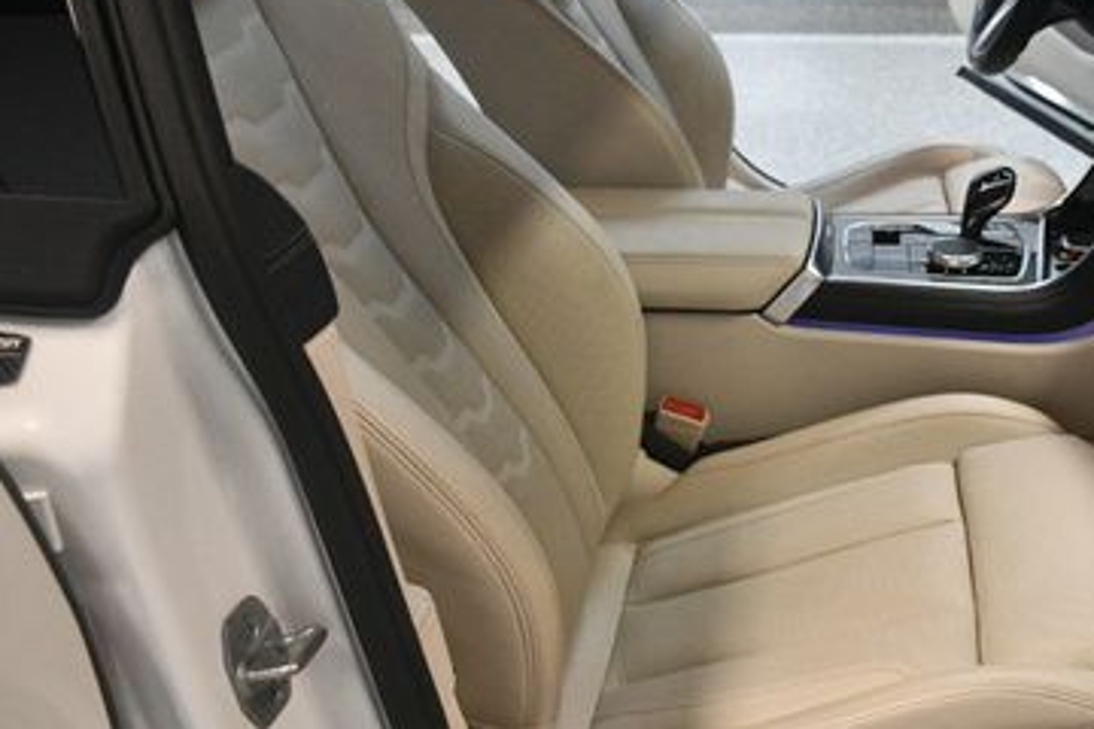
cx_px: 872
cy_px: 264
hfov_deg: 39.5
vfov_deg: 28.0
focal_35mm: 48
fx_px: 1459
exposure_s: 1/125
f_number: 3.5
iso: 1800
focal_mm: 18
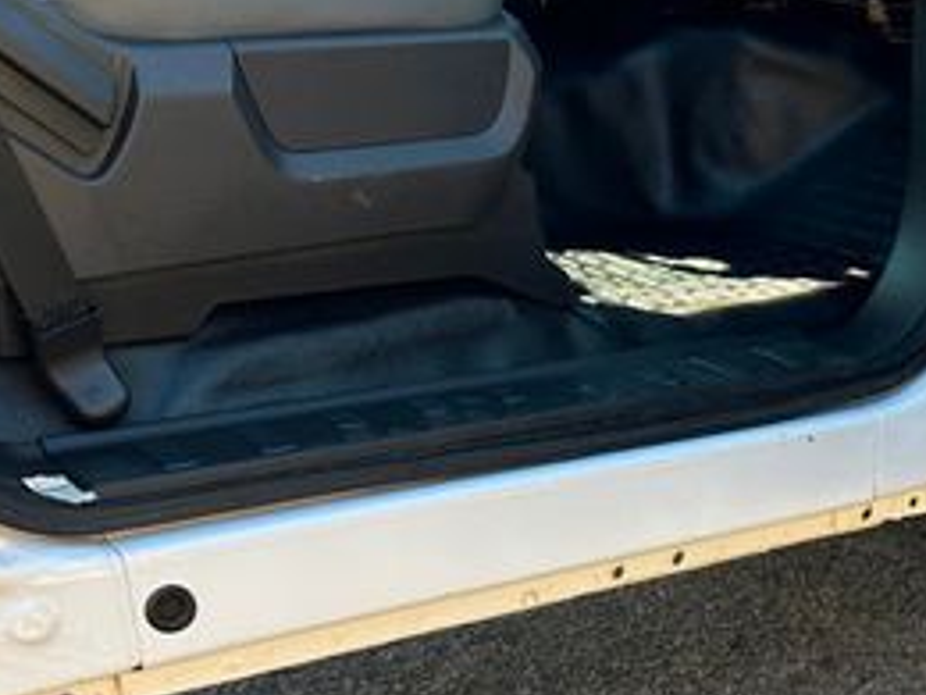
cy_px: 784
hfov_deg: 28.2
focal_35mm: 64
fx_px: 1712
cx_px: 958
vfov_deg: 21.6
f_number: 1.5
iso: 40
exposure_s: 1/277
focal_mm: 5.7
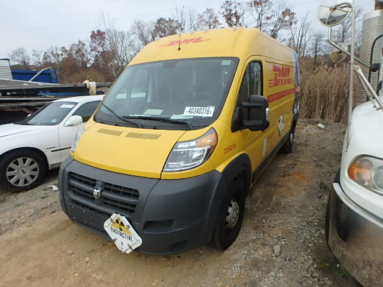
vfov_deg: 63.4
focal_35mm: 21
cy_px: 144
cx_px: 192
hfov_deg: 79.0
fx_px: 232
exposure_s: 1/500
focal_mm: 3.7
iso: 125
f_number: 3.5
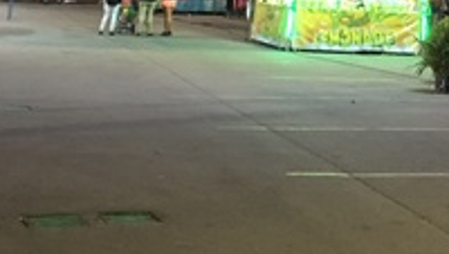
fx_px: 1204
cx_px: 400
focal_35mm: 101
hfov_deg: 20.7
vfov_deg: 11.2
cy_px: -202
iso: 100
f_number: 2.2
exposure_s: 1/15
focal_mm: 4.15
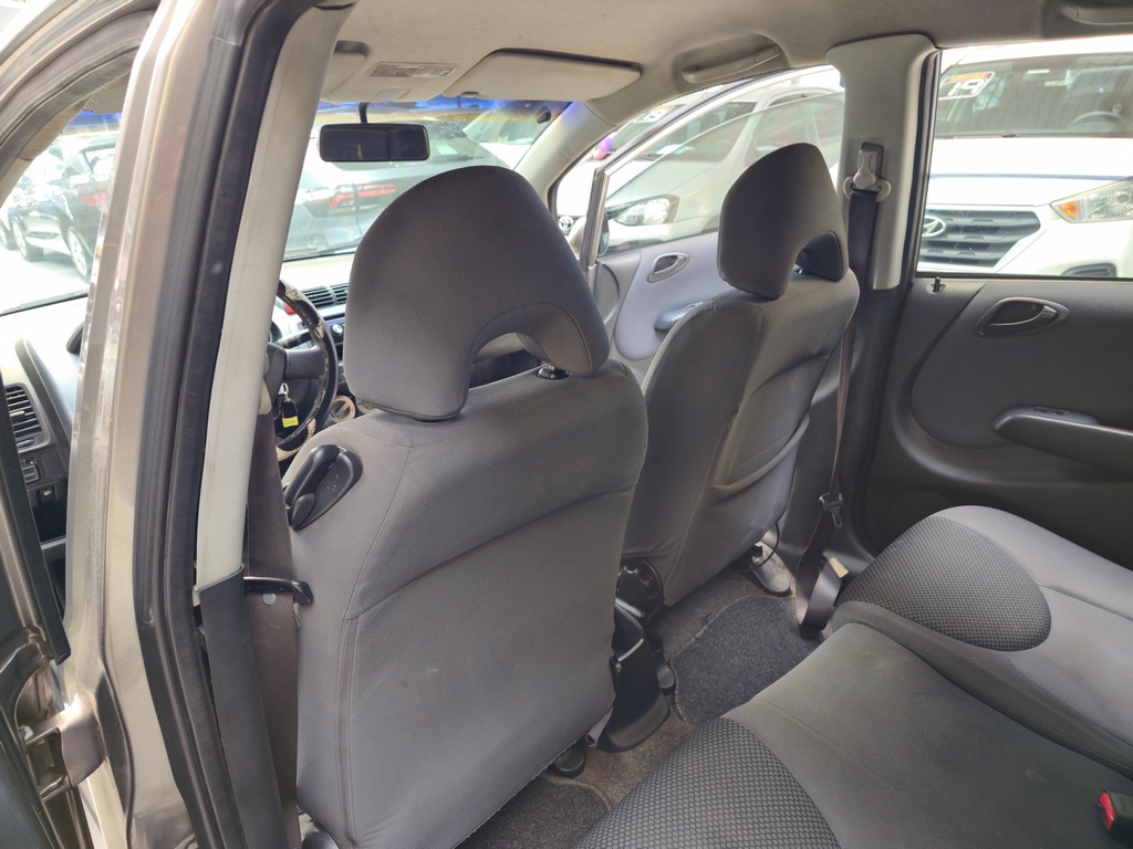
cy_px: 424
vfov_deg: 58.9
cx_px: 566
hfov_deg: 73.9
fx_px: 753
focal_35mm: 23
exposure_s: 1/60
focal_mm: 6.3
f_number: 1.7
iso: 50
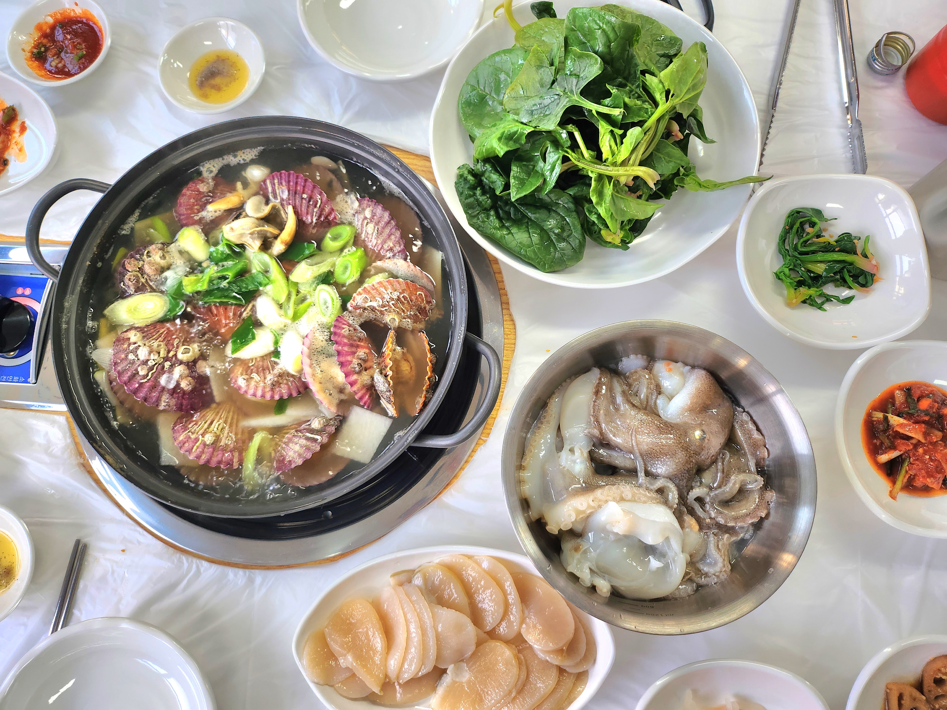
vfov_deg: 56.8
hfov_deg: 71.6
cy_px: 355
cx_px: 474
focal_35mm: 24
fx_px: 657
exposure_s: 1/182
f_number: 1.8
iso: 160
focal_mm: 5
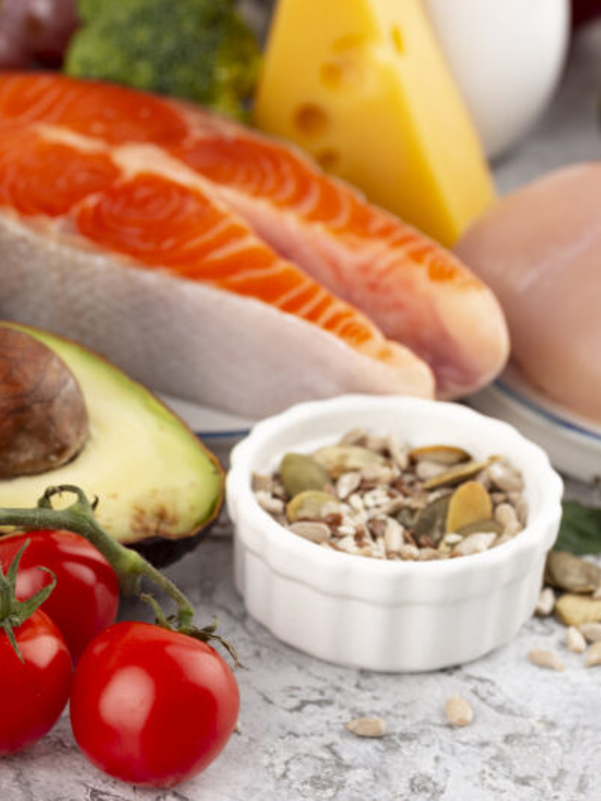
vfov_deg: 10.2
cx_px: 71
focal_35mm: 194
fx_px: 4489
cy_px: 476
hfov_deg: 7.6
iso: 100
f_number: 9
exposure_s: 1/100
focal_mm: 105
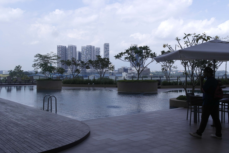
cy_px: 76
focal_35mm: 36
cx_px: 114
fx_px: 229
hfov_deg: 53.1
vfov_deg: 36.9
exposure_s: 1/320
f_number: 6.3
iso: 100
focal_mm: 24
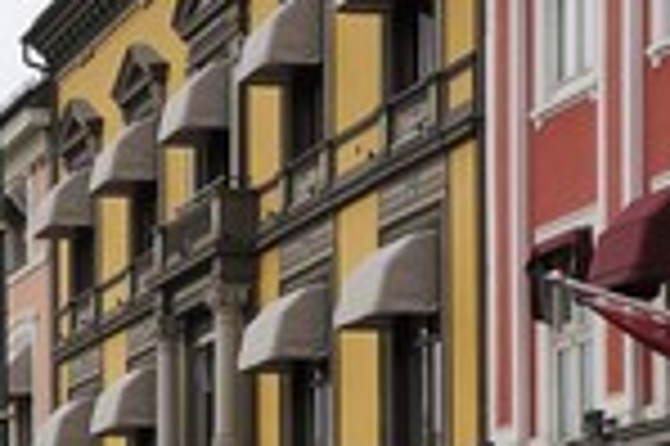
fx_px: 2621
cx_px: -153
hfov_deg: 14.1
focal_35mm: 141
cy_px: 626
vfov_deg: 9.5
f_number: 8
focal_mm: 50
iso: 200
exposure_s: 1/160
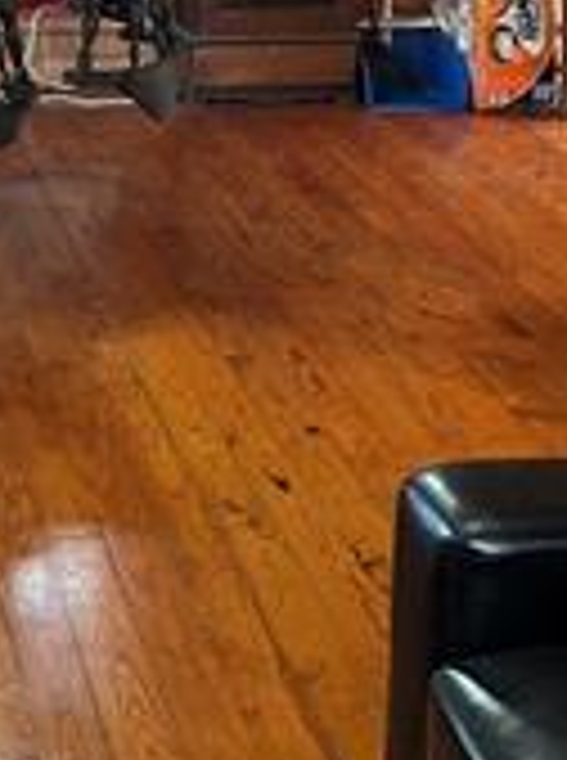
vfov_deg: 24.6
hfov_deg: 18.5
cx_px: -166
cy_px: -76
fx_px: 1622
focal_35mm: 74
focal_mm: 5.1
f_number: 1.6
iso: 400
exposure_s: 1/40
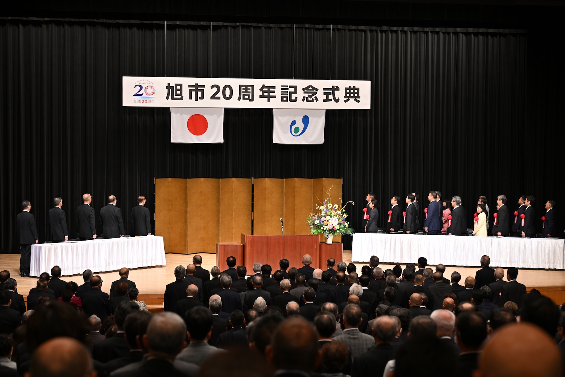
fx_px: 1099
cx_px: 282
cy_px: 188
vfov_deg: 19.5
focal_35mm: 70
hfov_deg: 28.8
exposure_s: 1/50
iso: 400
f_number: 4
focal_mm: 70
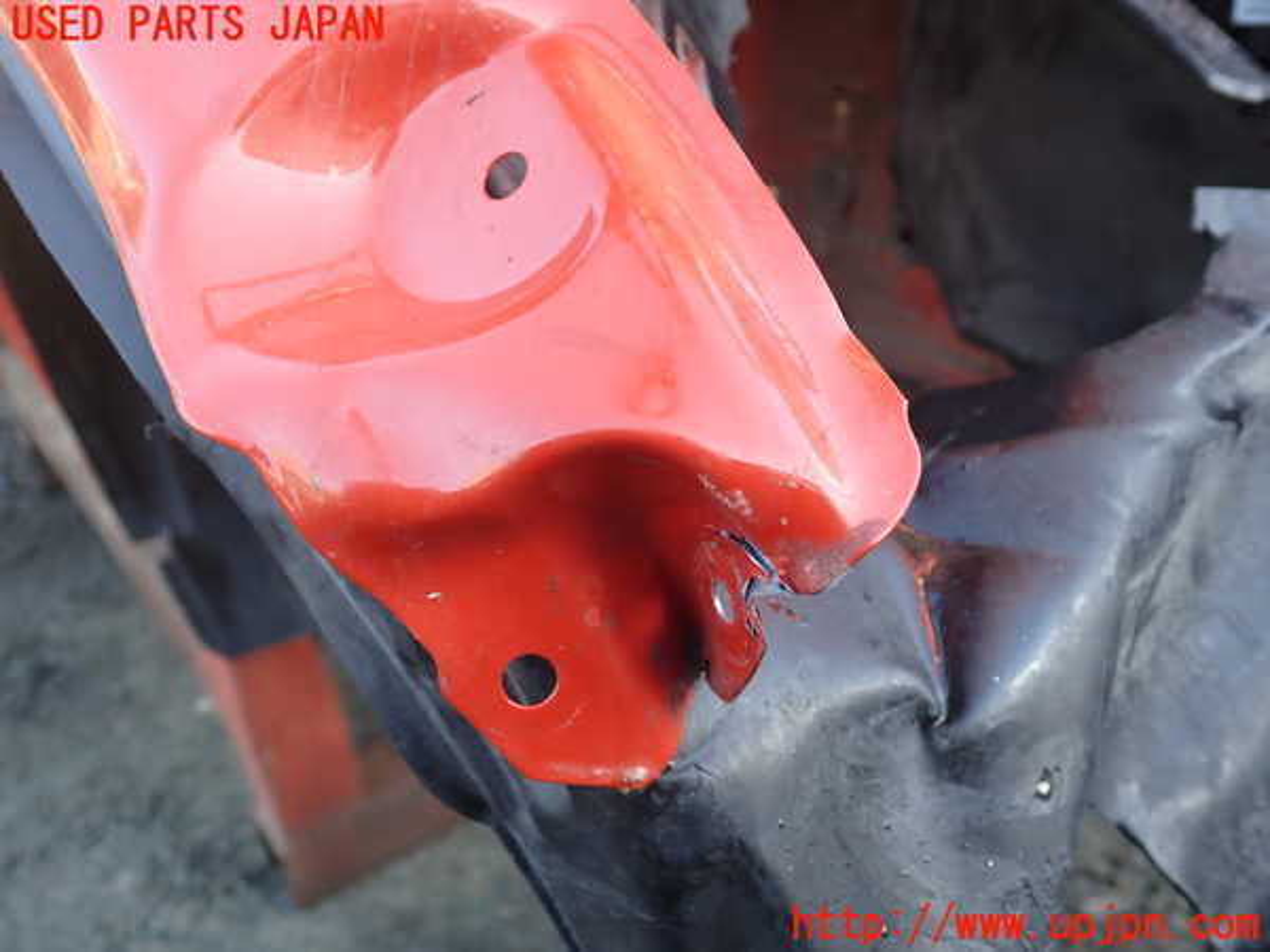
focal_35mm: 30
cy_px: 476
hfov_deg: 60.0
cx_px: 635
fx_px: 1101
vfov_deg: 46.8
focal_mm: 5.4
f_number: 2.3
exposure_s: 1/80
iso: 100
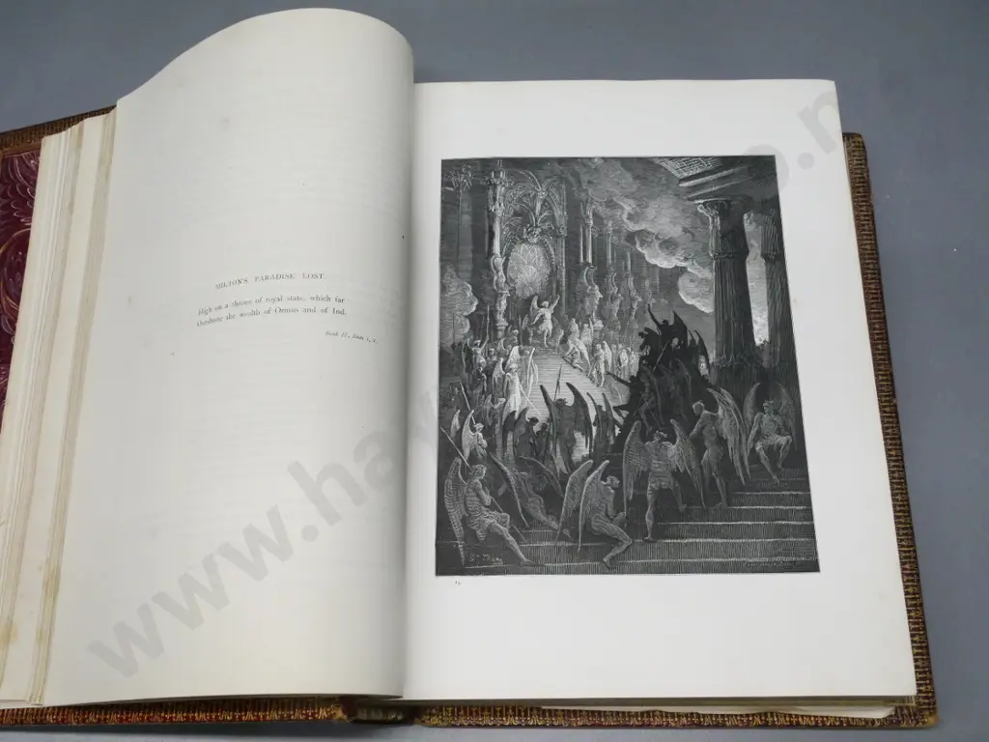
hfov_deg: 51.4
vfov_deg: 39.7
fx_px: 1029
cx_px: 494
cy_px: 371
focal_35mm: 36
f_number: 8
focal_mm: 18
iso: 3200
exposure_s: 1/160
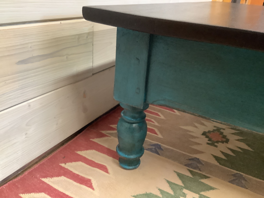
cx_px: 132
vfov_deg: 45.4
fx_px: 236
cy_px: 99
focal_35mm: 31
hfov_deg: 58.4
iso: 320
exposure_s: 1/50
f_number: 2.4
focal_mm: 3.3
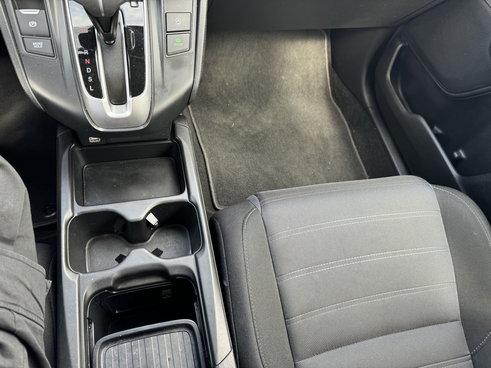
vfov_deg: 56.8
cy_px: 184
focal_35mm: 24
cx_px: 246
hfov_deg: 71.6
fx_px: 340
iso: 160
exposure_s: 1/121
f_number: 1.78
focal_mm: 6.76
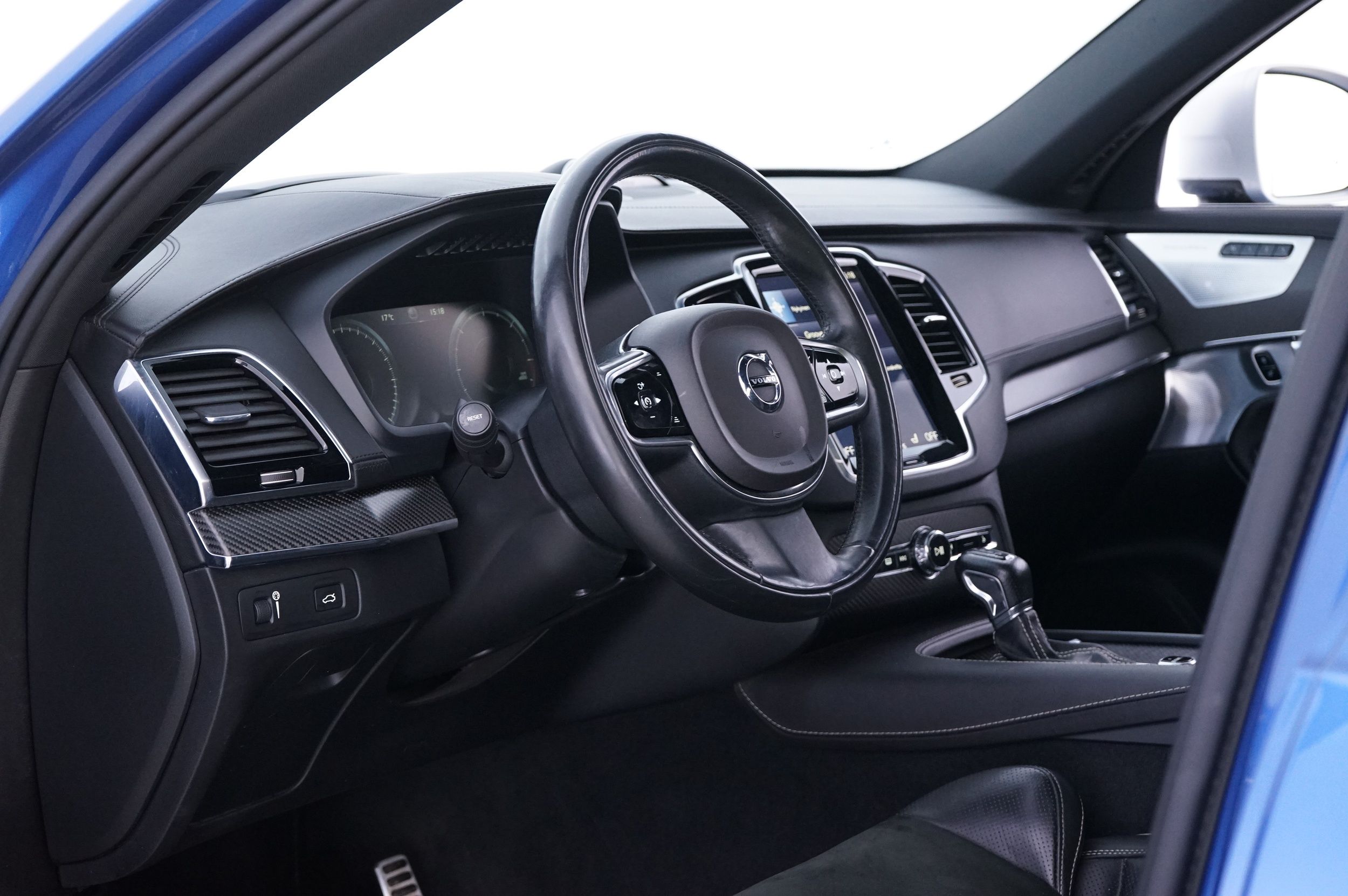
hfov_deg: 33.4
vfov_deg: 22.6
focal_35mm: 60
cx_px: 674
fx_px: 2245
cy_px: 448
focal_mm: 60
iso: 3200
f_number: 6.3
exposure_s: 1/10
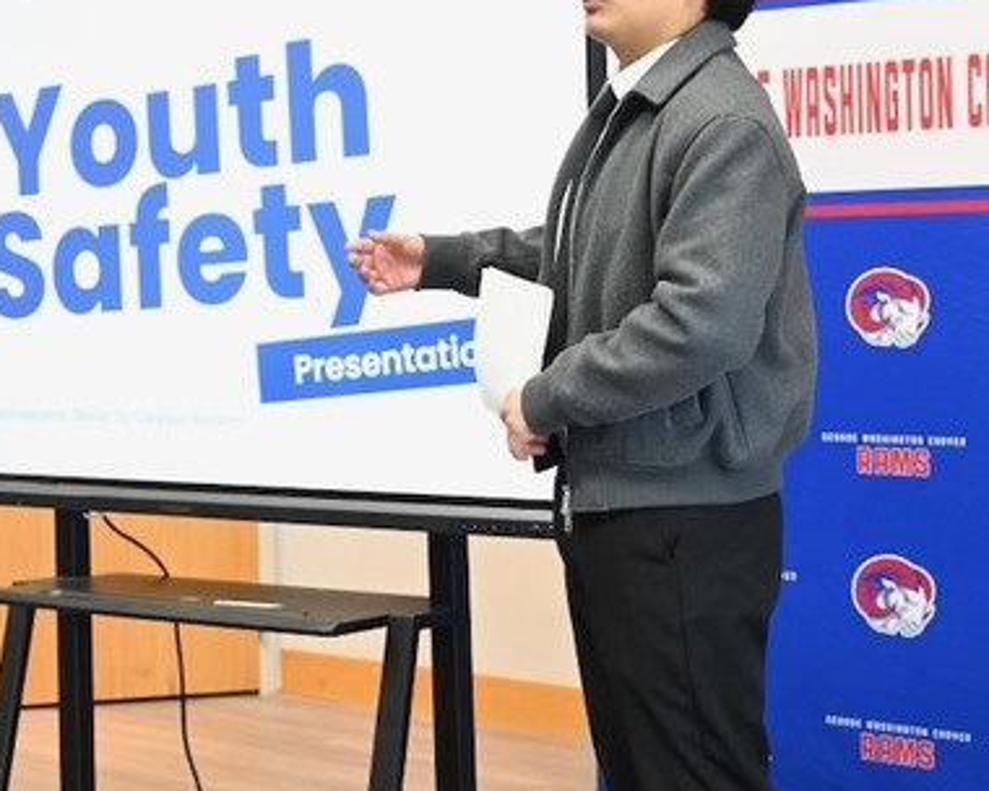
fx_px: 2408
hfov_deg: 22.5
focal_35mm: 82
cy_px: 203
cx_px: 52
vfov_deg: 18.5
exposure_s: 1/200
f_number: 4
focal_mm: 32.5
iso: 4000
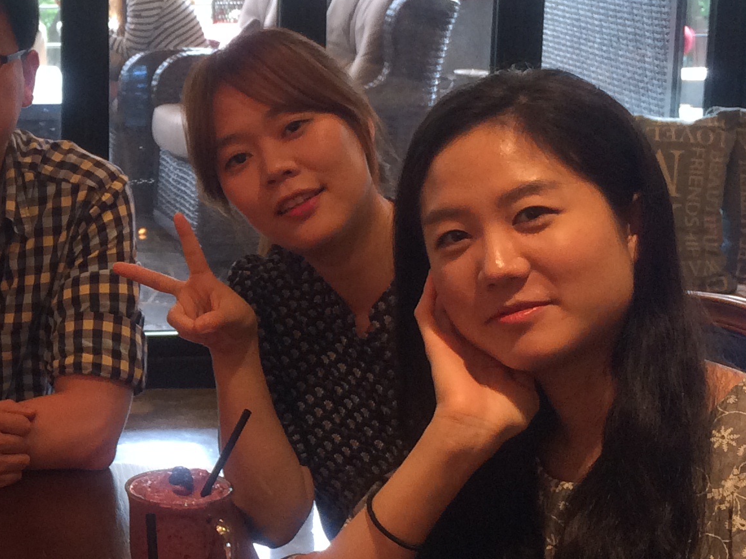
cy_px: 240
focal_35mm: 85
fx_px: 1832
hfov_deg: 22.0
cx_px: -43
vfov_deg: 17.4
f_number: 2.2
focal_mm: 4.12
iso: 100
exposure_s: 1/30
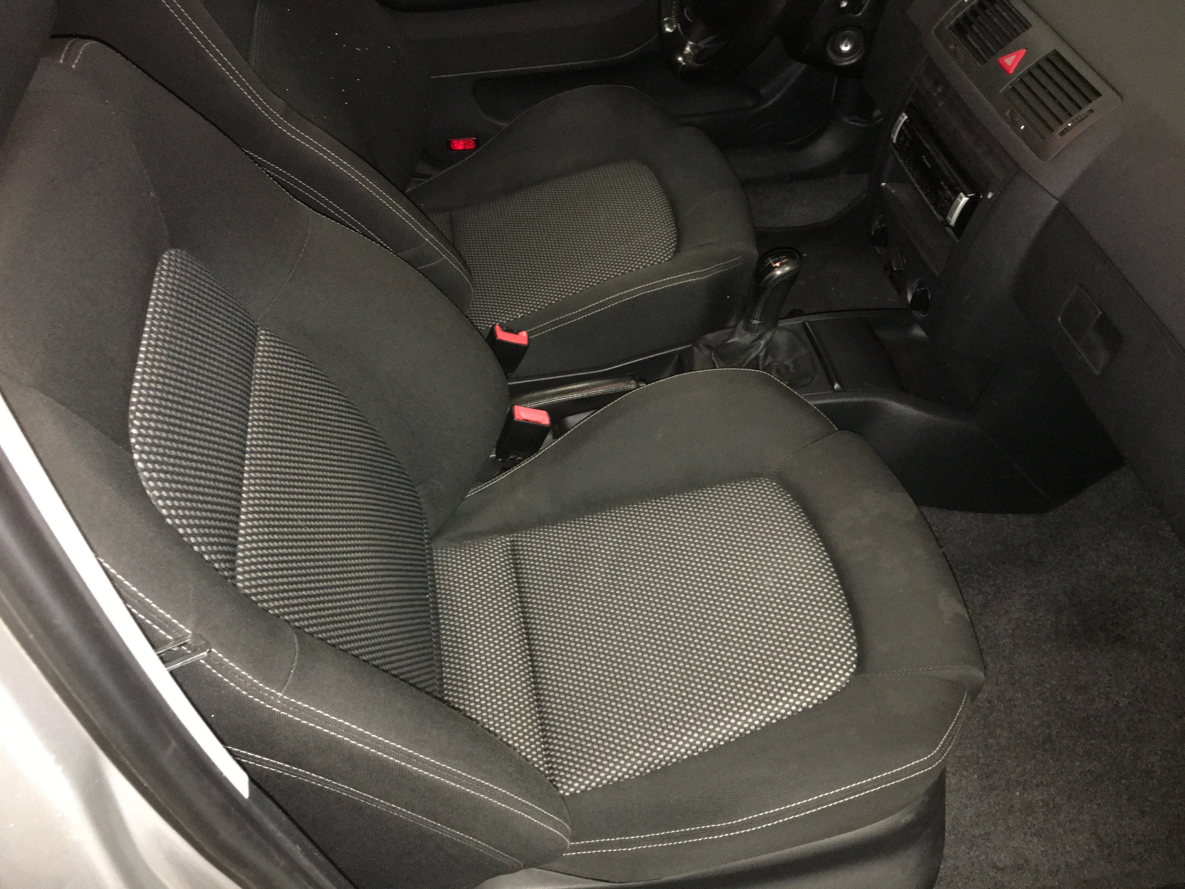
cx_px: 592
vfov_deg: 48.2
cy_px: 444
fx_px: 993
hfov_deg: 61.7
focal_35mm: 29
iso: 320
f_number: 2.2
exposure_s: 1/17
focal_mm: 4.15
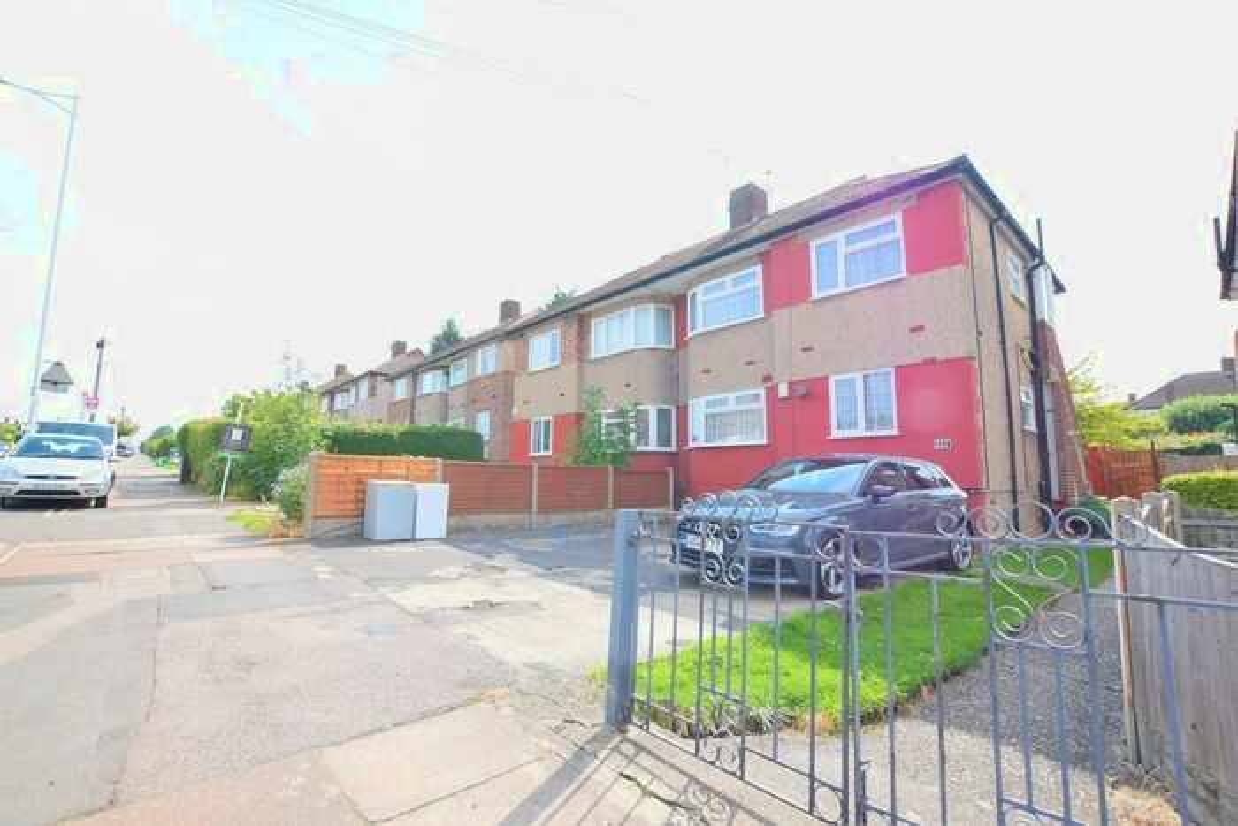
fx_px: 516
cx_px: 619
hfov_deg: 100.4
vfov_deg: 77.4
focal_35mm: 15
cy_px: 413
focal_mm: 10
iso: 280
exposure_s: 1/250
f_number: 8
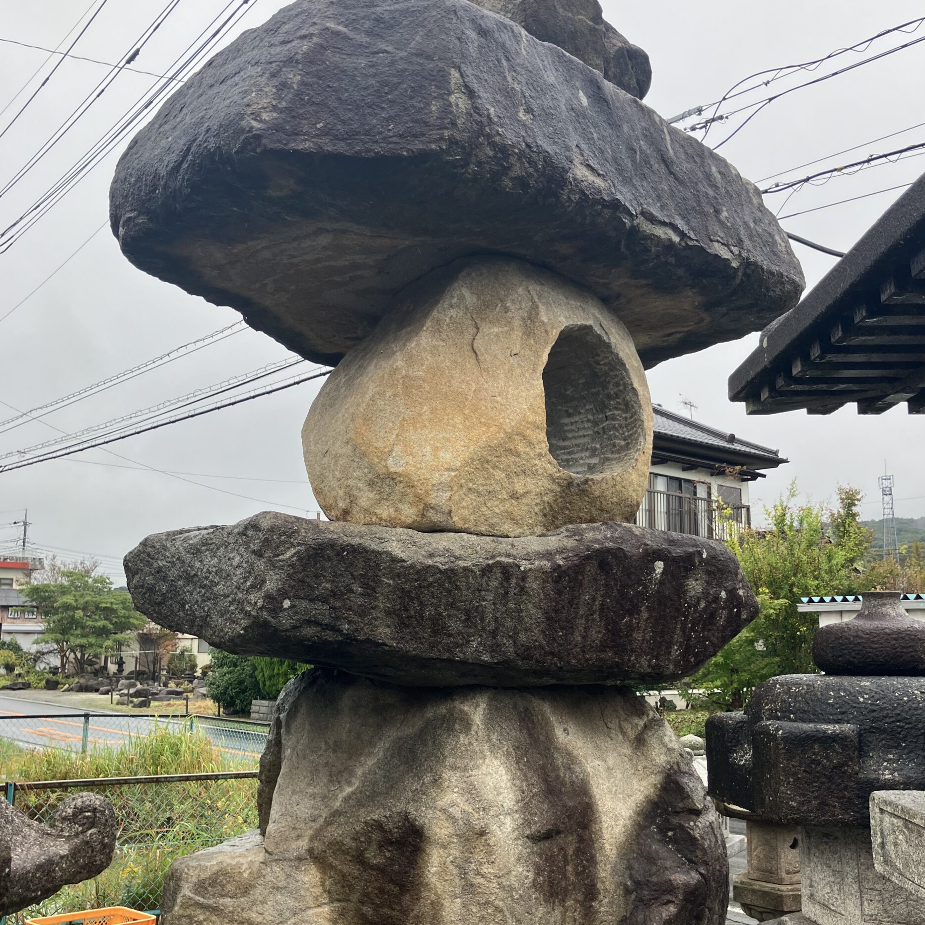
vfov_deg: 48.4
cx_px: 460
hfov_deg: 48.5
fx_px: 1028
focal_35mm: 34
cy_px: 475
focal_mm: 3.99
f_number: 1.8
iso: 25
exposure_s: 1/183
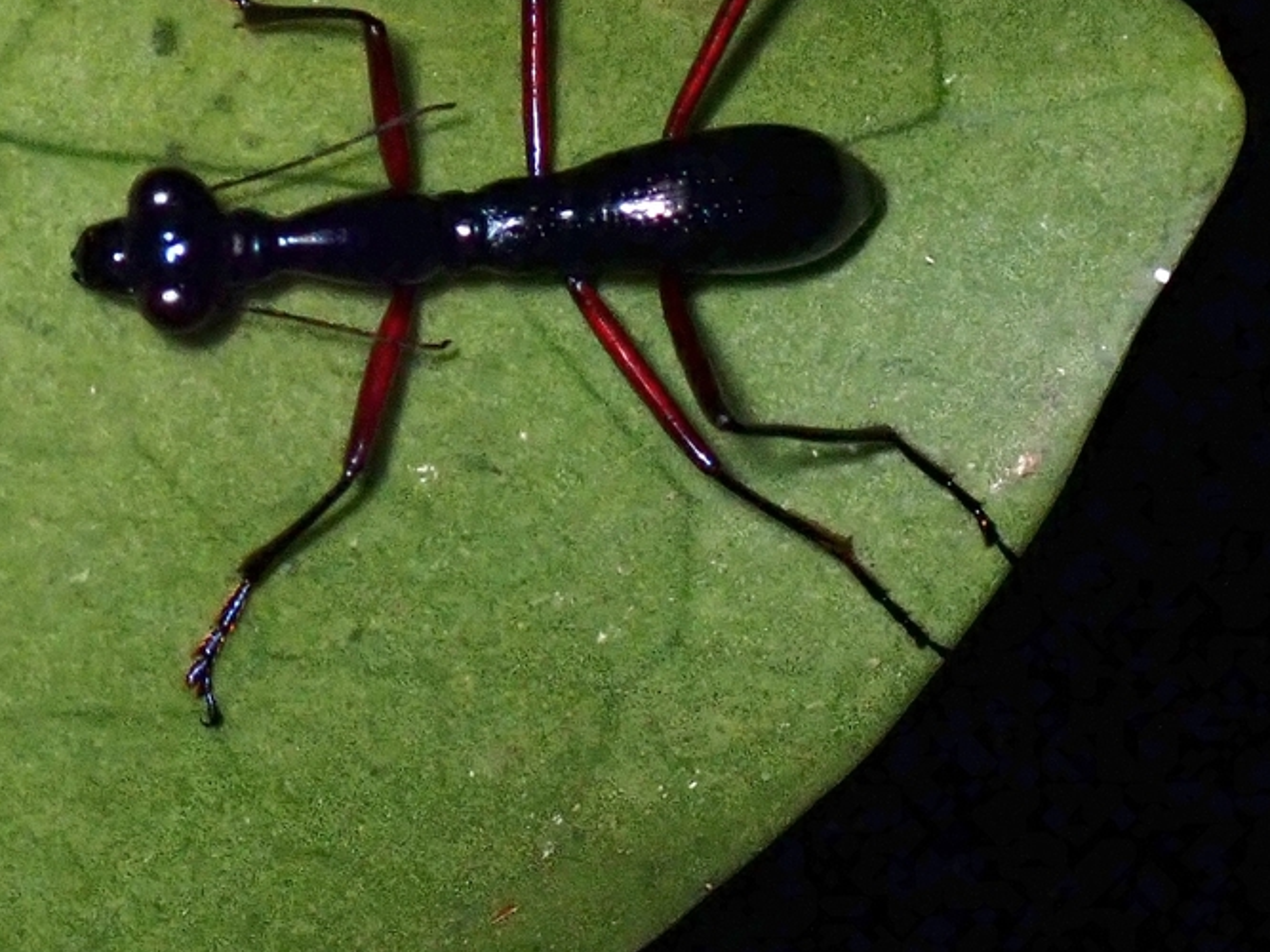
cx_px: 404
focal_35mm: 171
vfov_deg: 8.7
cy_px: 159
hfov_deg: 11.5
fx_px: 6273
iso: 250
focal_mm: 18
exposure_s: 1/200
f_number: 6.3
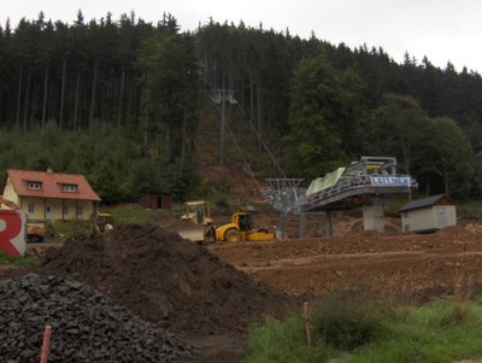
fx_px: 488
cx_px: 241
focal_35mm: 35
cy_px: 182
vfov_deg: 40.8
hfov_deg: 52.6
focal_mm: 7.5
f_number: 2.8
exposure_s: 1/276
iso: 172
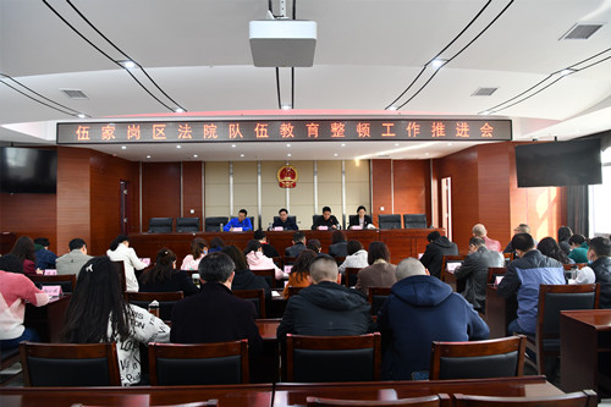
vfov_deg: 47.9
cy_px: 204
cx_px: 306
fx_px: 458
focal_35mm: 27
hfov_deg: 67.4
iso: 1000
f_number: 4.5
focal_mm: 27
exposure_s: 1/80
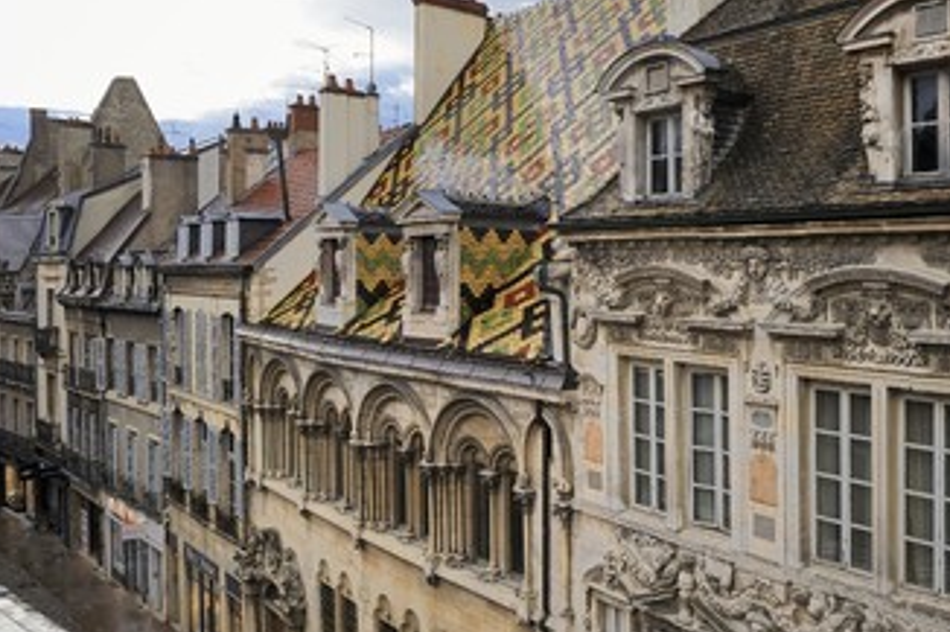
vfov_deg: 42.1
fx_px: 818
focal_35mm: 31
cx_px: 584
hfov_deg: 59.6
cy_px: 248
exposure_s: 1/250
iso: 200
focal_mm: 24
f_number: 5
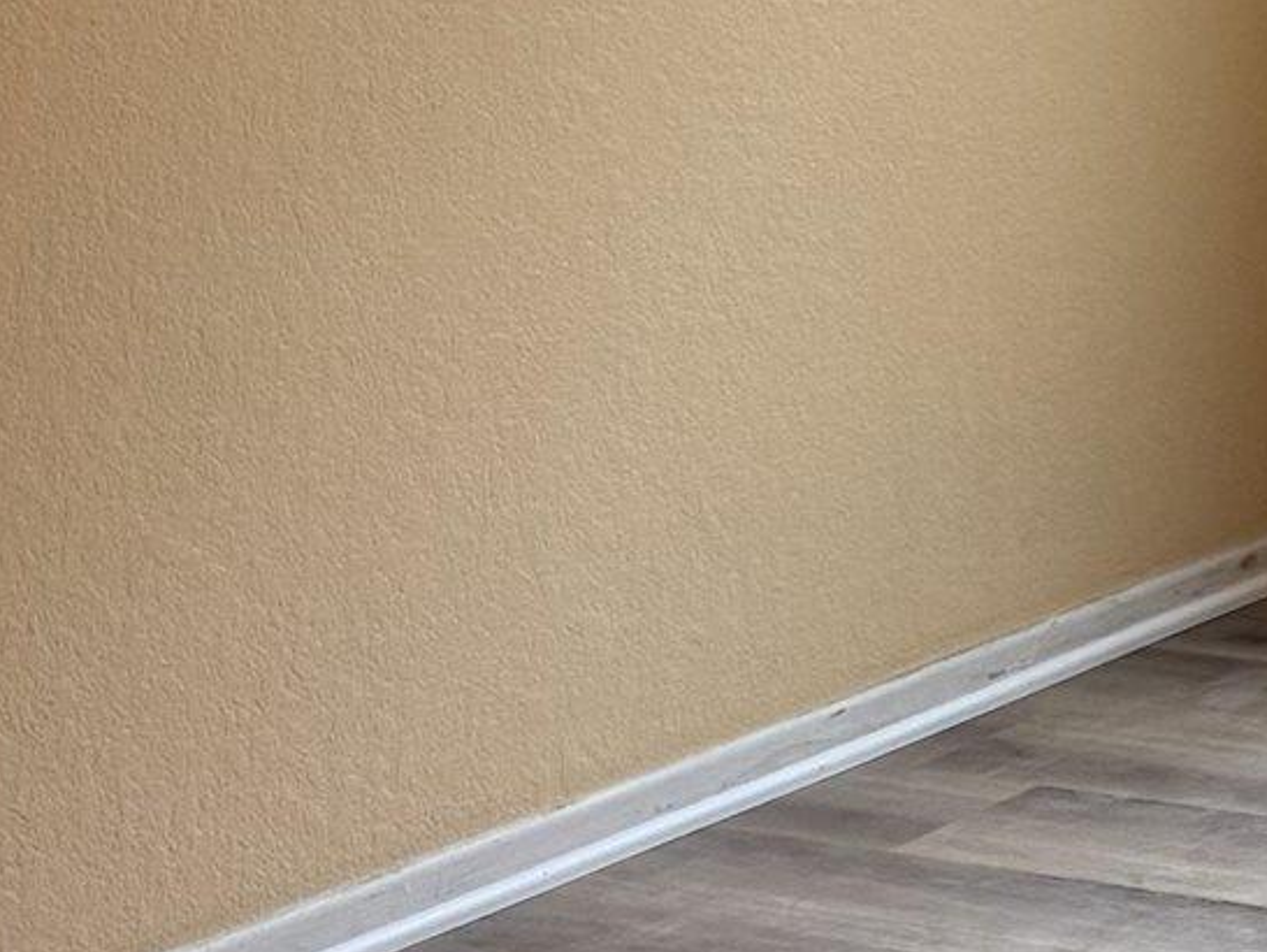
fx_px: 4943
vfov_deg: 10.6
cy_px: -490
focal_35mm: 135
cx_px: 2799
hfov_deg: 12.3
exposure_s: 1/60
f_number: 1.78
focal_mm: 6.76
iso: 125
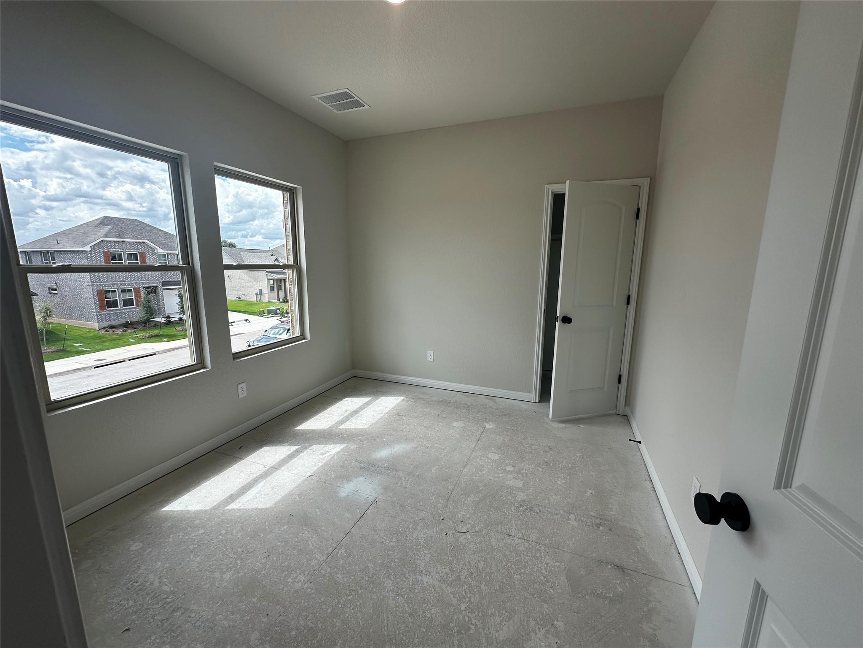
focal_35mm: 14
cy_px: 324
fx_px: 349
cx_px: 432
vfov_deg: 85.7
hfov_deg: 102.1
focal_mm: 2.22
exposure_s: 1/425
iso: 40
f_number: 2.2
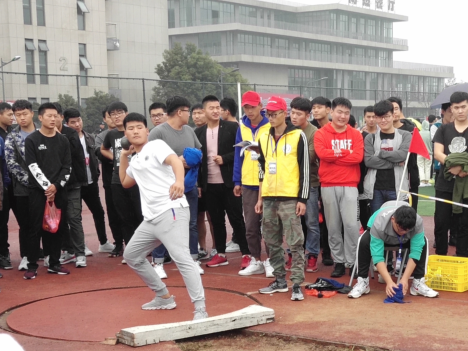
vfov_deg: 18.8
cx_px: 342
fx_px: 1055
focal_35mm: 78
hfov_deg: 24.8
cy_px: 237
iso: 50
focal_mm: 4.35
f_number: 1.8
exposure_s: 1/193
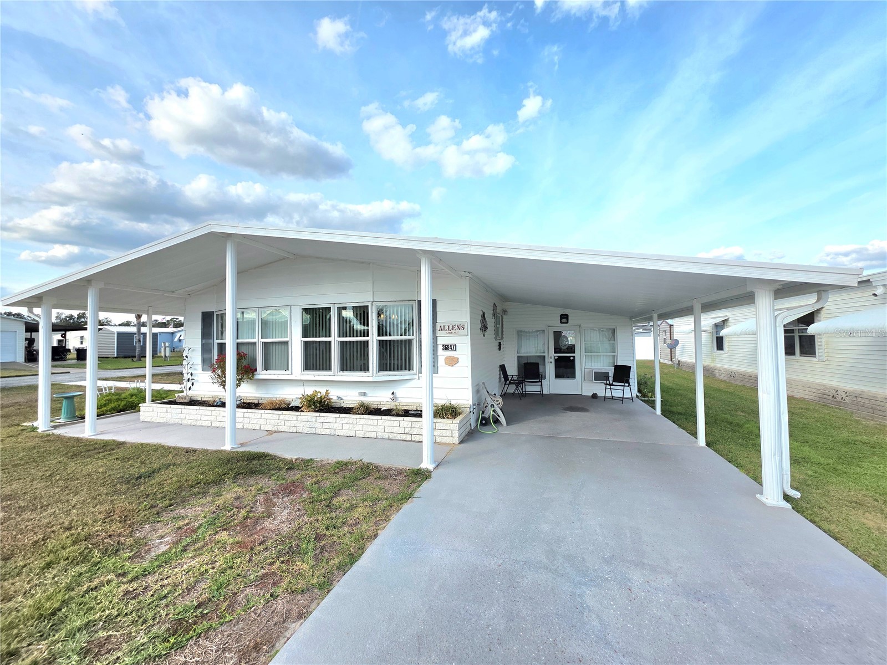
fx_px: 333
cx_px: 444
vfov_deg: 89.9
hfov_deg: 106.2
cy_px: 332
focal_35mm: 13
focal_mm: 2.2
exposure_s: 1/1667
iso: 40
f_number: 1.9
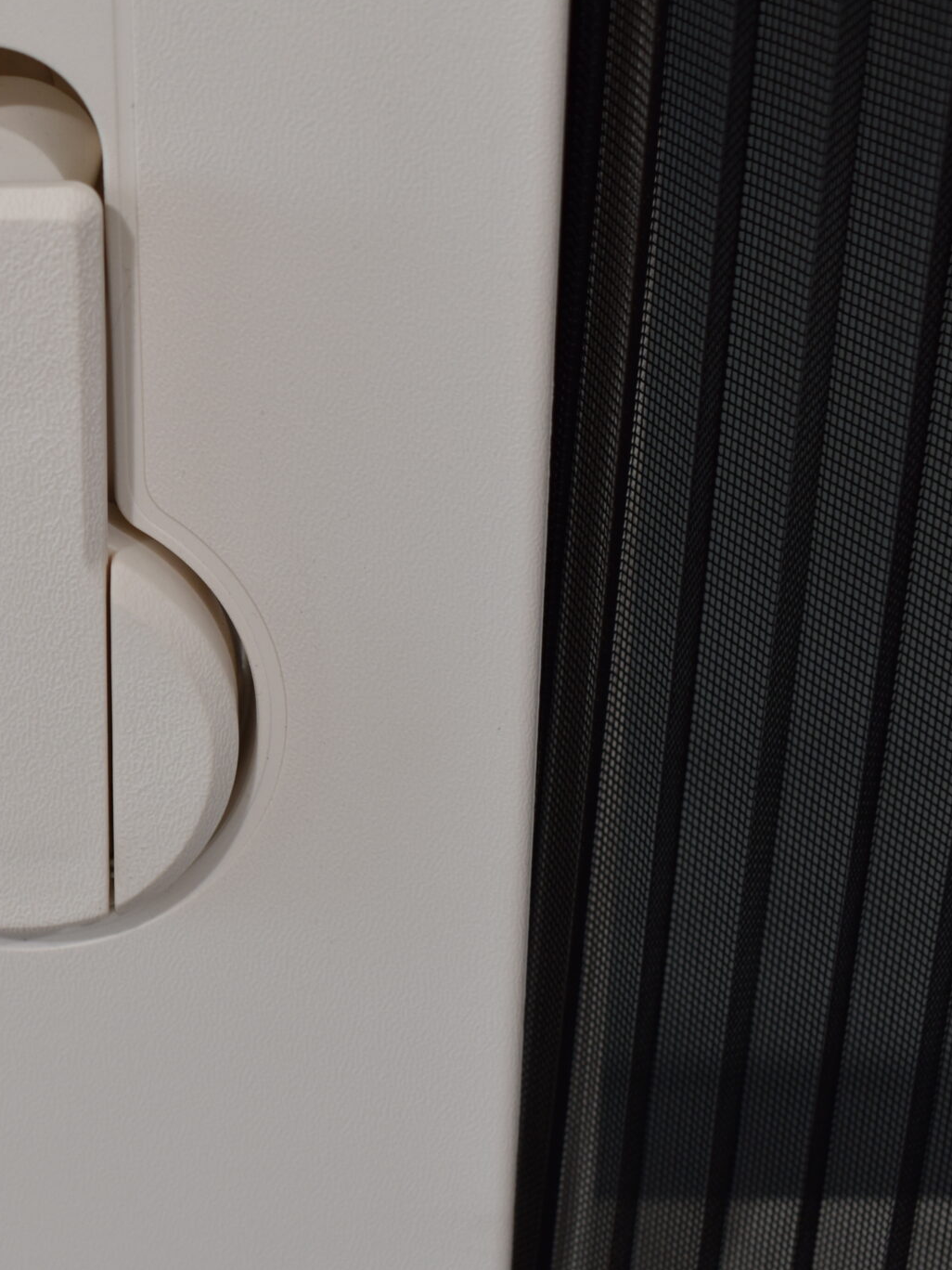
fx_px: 2673
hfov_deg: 19.7
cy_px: 587
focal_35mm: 73
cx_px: 52
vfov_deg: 26.7
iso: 250
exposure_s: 1/125
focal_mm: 27
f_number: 5.6
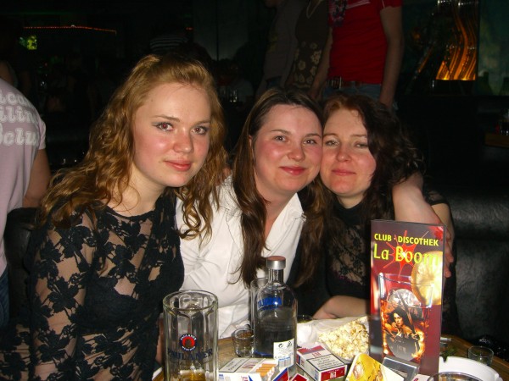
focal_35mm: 38
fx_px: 559
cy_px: 190
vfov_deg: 37.7
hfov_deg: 49.0
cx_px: 254
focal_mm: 7.9
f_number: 2.8
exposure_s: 1/60
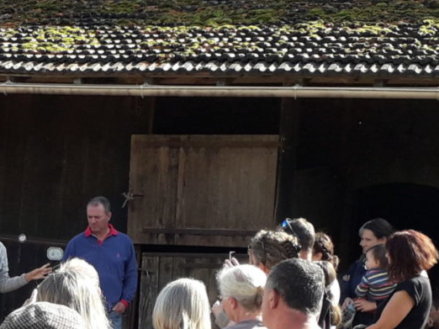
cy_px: 377
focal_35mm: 106
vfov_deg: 13.6
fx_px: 1344
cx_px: -71
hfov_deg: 17.8
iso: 40
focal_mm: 3.6
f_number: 1.9
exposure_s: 1/350
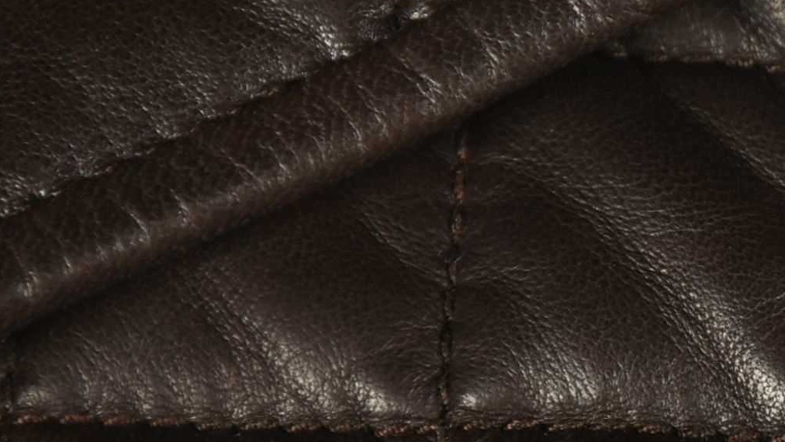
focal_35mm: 651
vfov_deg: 1.9
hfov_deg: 3.3
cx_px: 1151
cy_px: 269
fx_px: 13549
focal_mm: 140
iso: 200
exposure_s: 1/125
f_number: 10
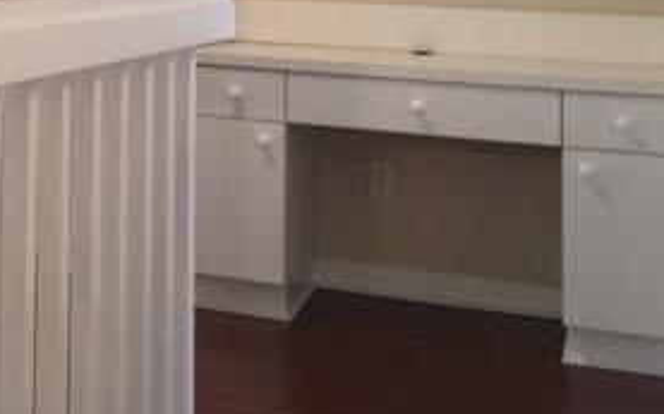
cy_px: -110
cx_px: -53
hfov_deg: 26.8
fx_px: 1285
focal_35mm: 71
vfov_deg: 17.3
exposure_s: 1/15
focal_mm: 4.15
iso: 64
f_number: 2.2
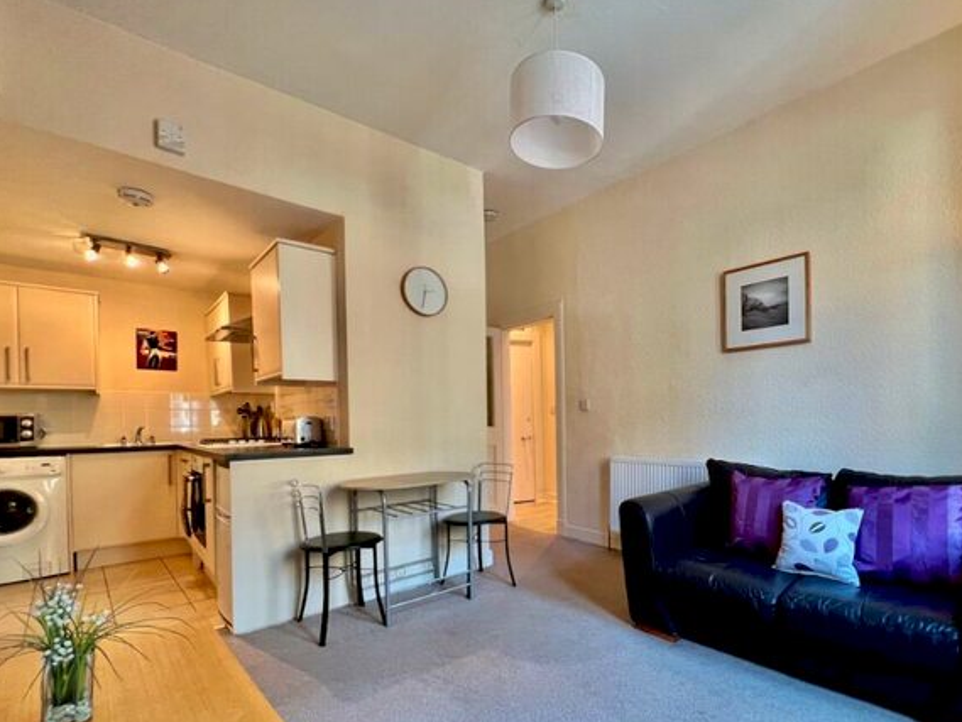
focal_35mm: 16
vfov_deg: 77.5
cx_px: 558
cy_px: 424
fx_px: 445
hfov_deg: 93.7
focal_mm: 1.57
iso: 250
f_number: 1.8
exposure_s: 1/100
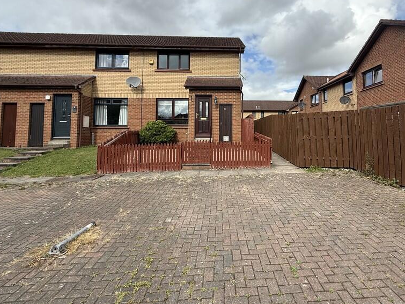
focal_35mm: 19
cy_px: 122
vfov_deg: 68.0
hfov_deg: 84.0
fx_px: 222
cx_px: 235
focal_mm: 2.22
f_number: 2.2
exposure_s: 1/1399
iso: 50
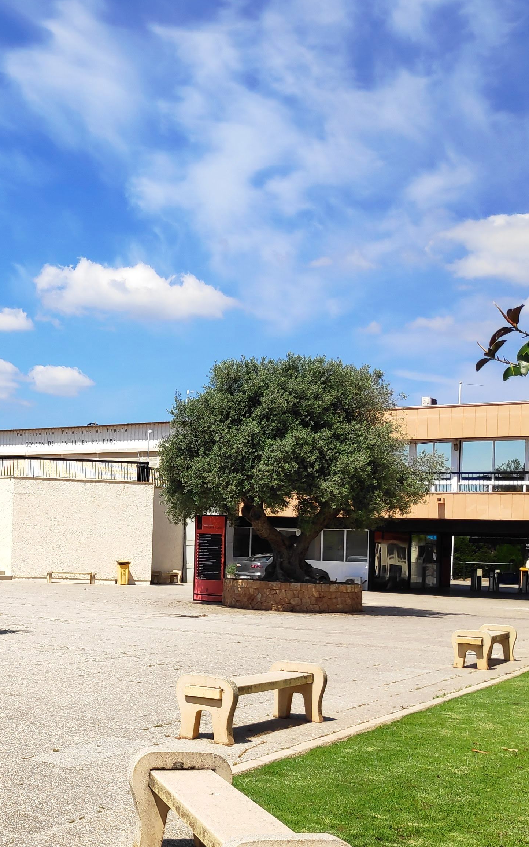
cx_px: -14
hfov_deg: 31.5
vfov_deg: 52.1
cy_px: 533
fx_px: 853
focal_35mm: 37
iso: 100
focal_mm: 3.94
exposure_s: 1/2302
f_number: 1.9
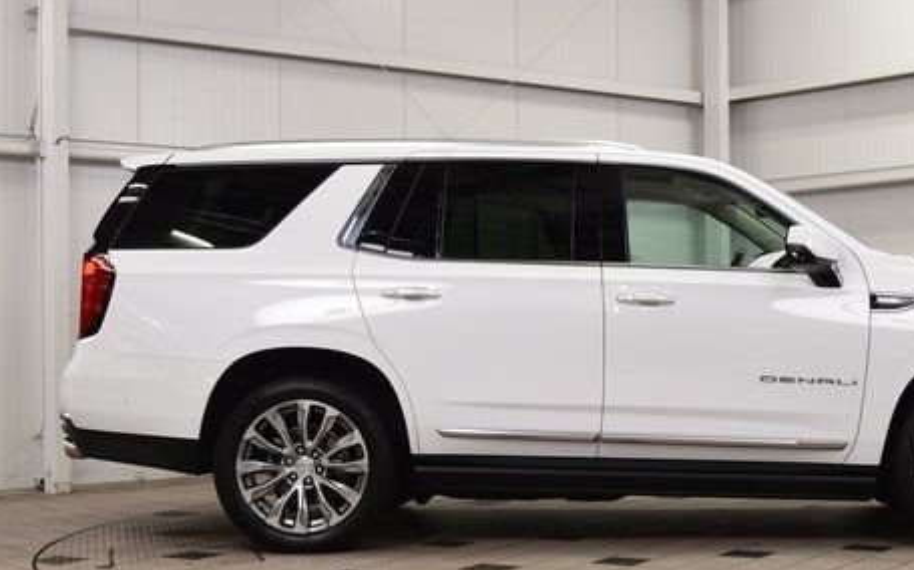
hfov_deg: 30.6
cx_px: 603
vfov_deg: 19.5
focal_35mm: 67
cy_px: 328
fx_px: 1661
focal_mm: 31
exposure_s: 1/60
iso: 900
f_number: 8
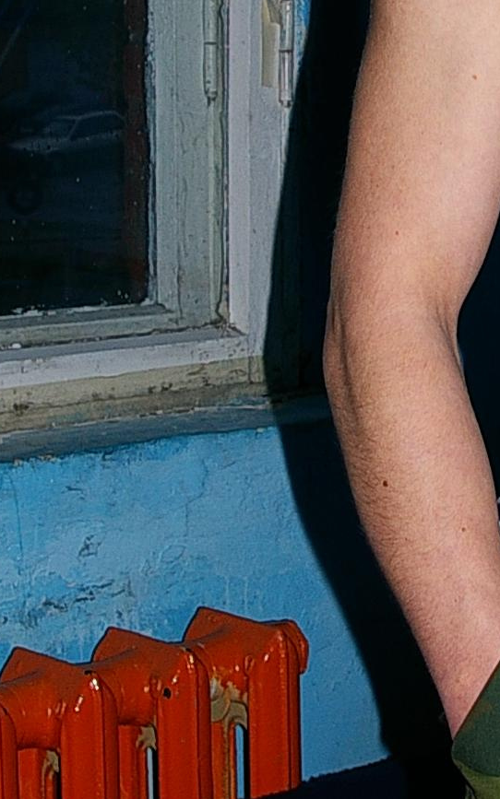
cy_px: 177
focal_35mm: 106
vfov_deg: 19.5
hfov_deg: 12.3
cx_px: 452
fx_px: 2311
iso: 200
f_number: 5.6
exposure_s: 1/125
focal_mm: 20
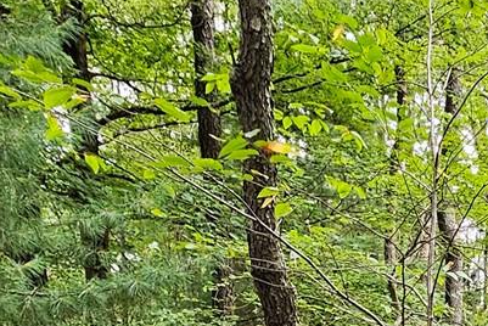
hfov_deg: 28.0
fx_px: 936
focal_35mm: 69
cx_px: 447
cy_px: 578
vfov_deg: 16.6
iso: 160
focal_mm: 2.2
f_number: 2.2
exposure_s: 1/207
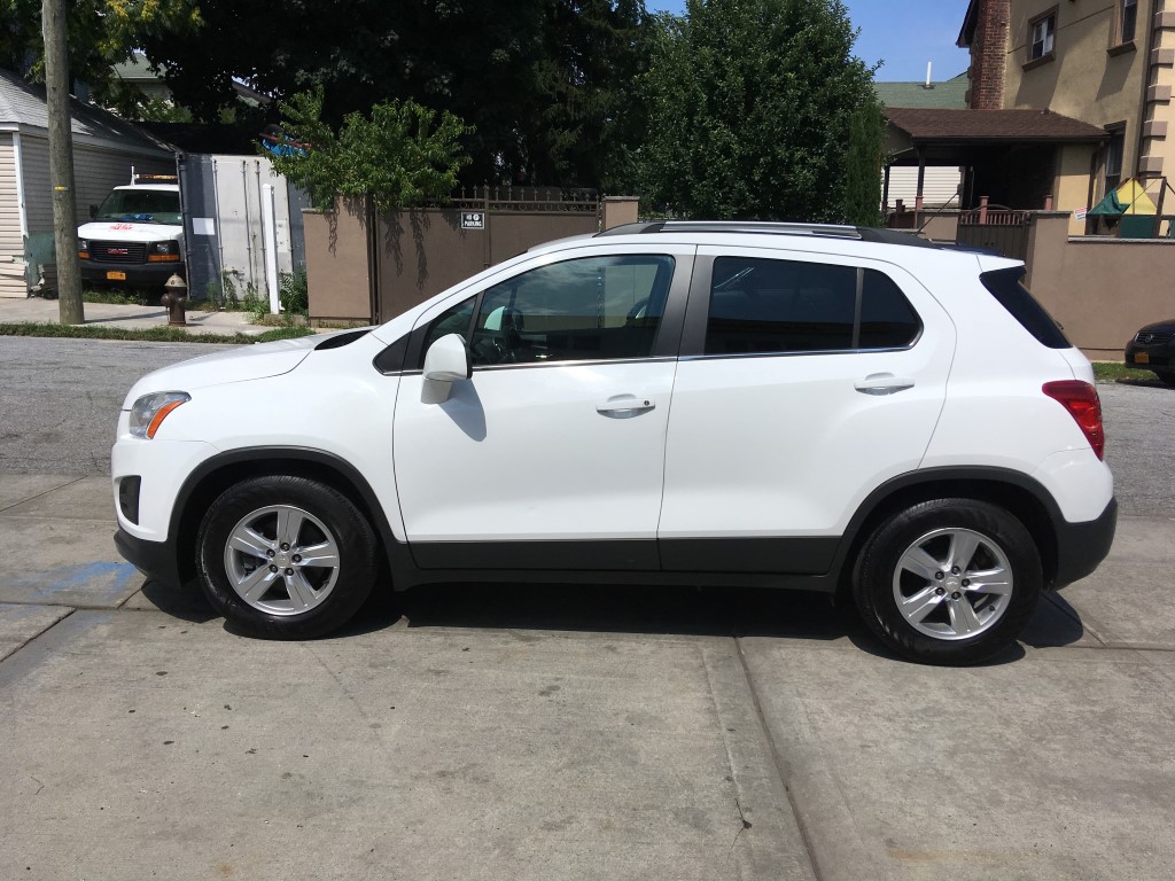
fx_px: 984
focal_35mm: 29
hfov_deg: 61.7
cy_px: 440
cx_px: 588
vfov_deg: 48.2
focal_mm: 4.15
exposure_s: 1/4274
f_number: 2.2
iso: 25
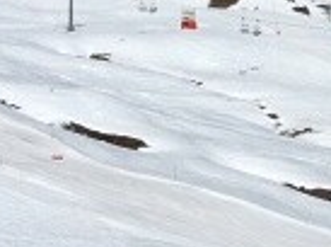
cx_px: 321
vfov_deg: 8.2
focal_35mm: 180
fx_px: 1717
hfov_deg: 10.9
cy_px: 92
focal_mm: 4.1
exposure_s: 1/2000
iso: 80
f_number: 5
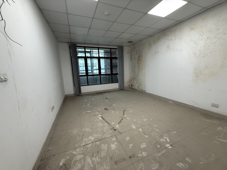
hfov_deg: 102.1
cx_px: 114
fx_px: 92
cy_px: 85
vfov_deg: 85.7
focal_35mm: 14
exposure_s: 1/100
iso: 160
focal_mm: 2.22
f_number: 2.2
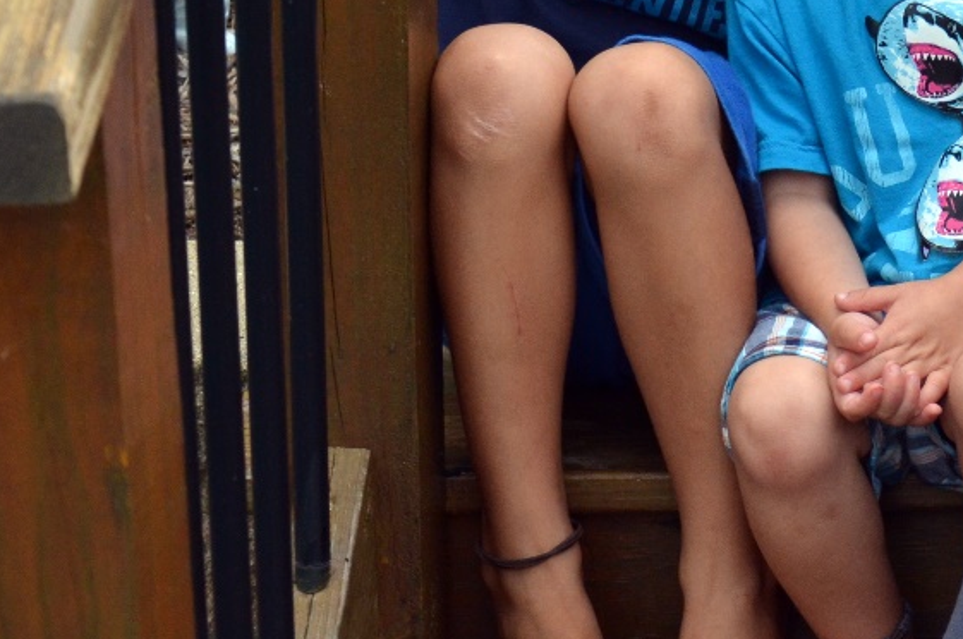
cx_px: 1226
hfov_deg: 11.7
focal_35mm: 171
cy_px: -255
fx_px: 4566
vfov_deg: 7.9
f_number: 4.5
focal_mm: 40
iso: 800
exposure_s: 1/500
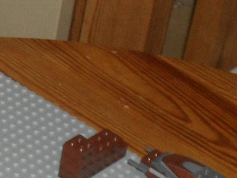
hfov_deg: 9.3
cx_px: -82
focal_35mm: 209
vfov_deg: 7.1
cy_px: 197
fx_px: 1431
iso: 200
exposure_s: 1/60
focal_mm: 11.7
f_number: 4.6
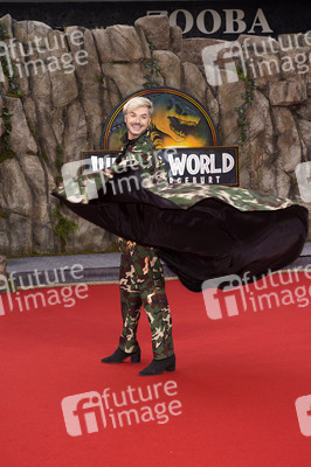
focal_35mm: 64
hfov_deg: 21.2
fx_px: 831
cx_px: 156
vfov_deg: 31.4
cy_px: 234
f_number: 5.6
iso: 100
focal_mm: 64
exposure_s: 1/160
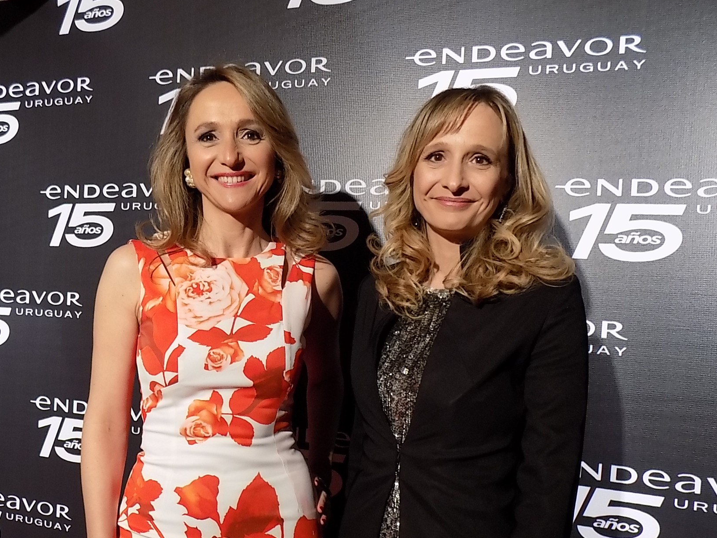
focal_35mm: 32
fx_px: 663
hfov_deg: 56.4
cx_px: 285
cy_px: 332
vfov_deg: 43.9
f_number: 3.1
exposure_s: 1/30
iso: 180
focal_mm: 4
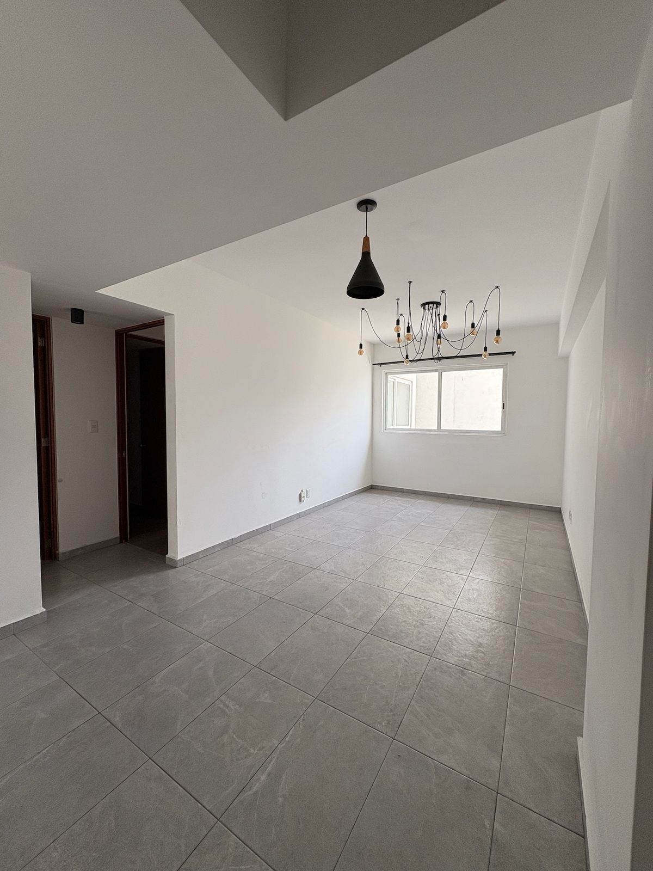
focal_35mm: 14
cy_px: 436
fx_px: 352
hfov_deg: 85.7
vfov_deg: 102.1
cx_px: 326
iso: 50
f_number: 2.2
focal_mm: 2.22
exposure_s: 1/133
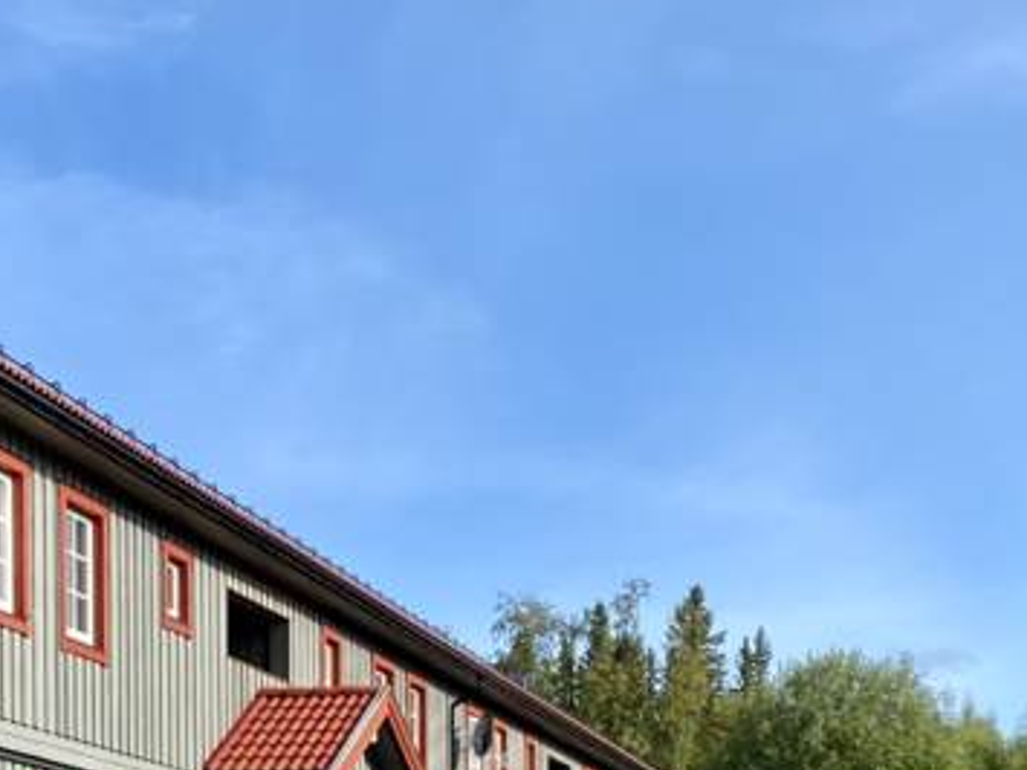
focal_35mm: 75
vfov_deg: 18.3
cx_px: 312
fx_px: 2224
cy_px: 996
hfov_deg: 25.8
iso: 32
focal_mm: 4.25
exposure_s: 1/1504
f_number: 1.8
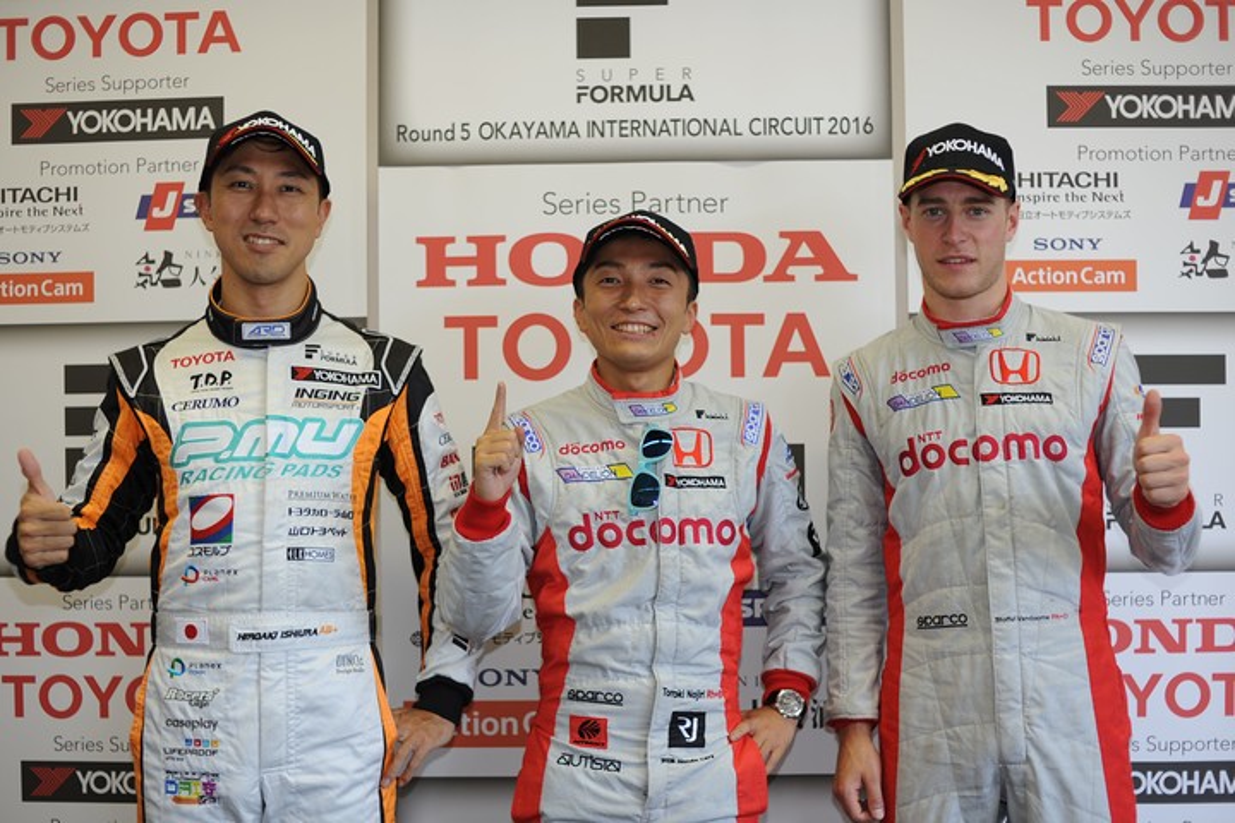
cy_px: 412
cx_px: 618
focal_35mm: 35
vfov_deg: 37.9
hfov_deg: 54.4
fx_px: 1201
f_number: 2
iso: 200
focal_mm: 35
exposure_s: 1/125
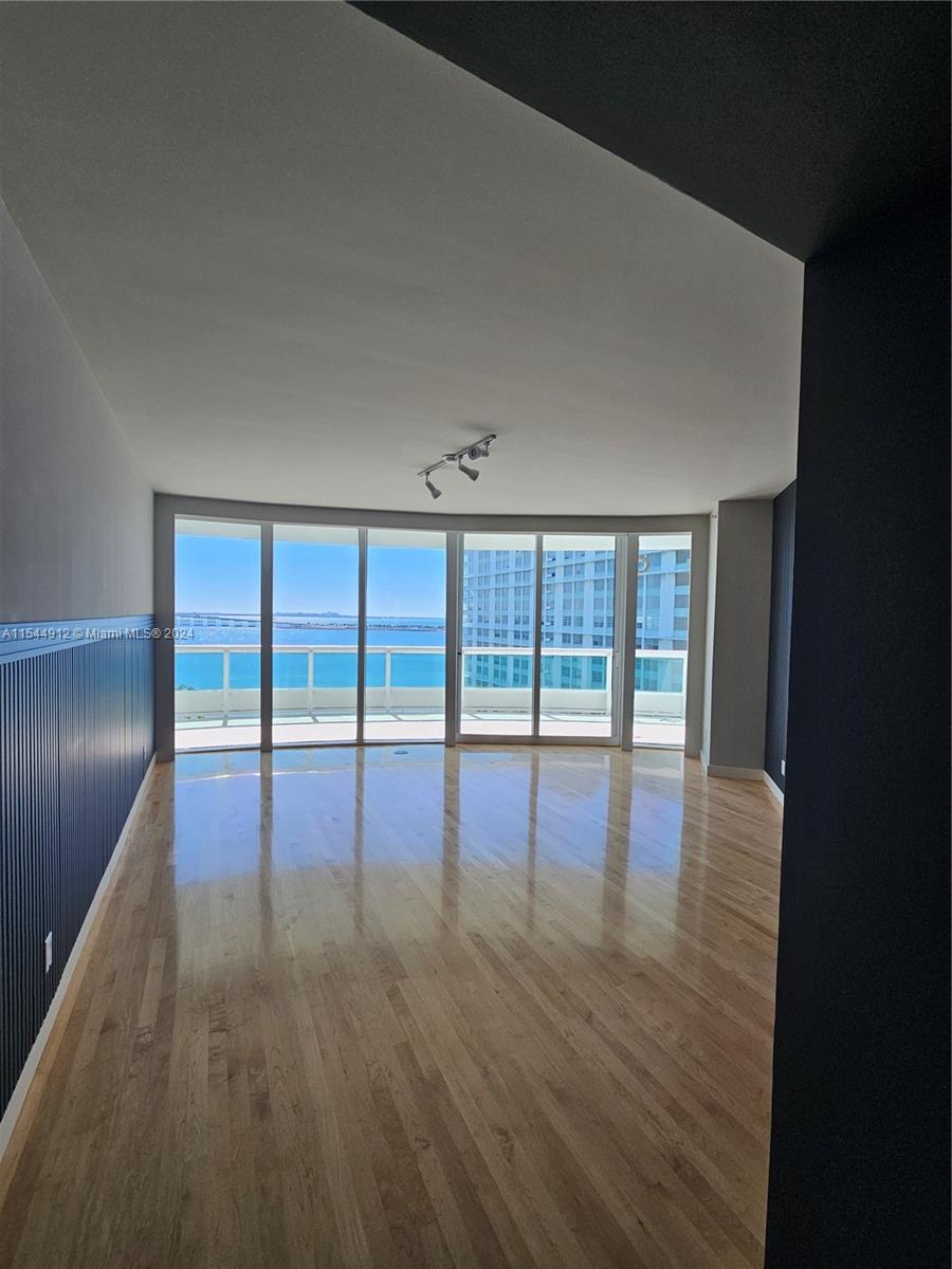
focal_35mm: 13
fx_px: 477
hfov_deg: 89.9
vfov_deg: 106.2
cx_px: 476
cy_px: 634
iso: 50
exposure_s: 1/332
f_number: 2.2
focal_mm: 2.2
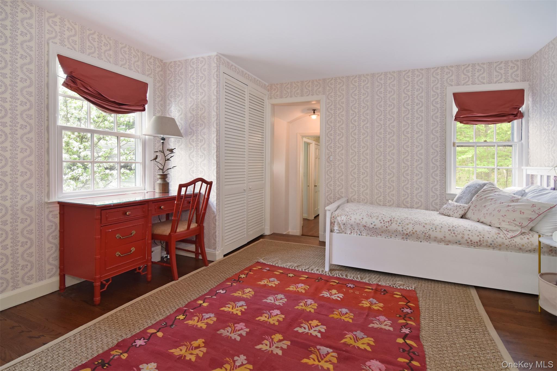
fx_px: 255
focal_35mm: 16
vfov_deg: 72.0
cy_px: 186
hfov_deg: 95.0
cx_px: 278
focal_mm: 11
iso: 640
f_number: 8
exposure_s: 1/80
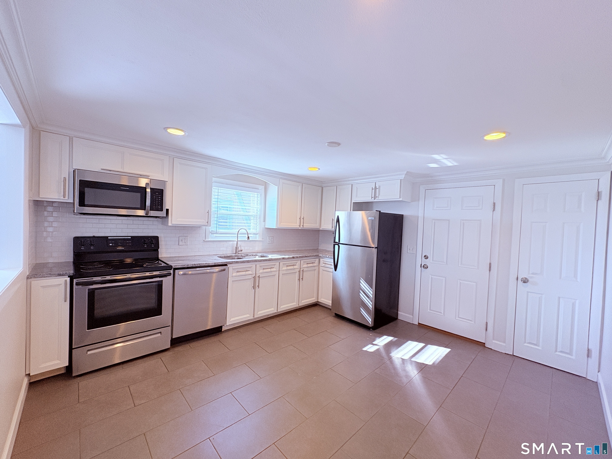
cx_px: 306
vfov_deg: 85.7
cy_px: 230
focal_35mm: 14
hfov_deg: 102.1
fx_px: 248
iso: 80
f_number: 2.2
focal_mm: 2.22
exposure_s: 1/128
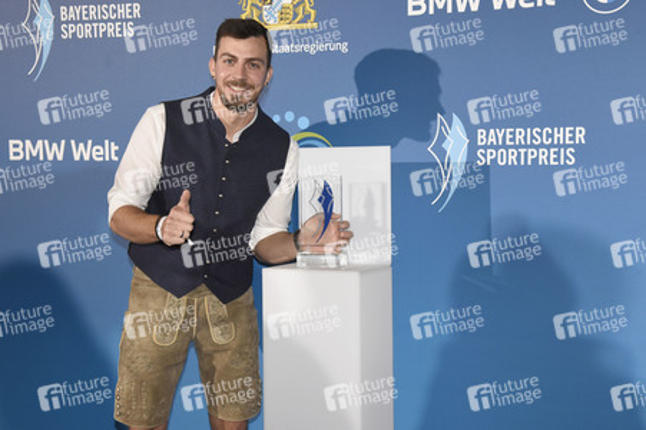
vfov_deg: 24.6
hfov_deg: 36.3
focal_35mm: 55
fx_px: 986
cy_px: 215
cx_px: 323
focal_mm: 55
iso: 2500
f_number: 6.3
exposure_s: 1/80
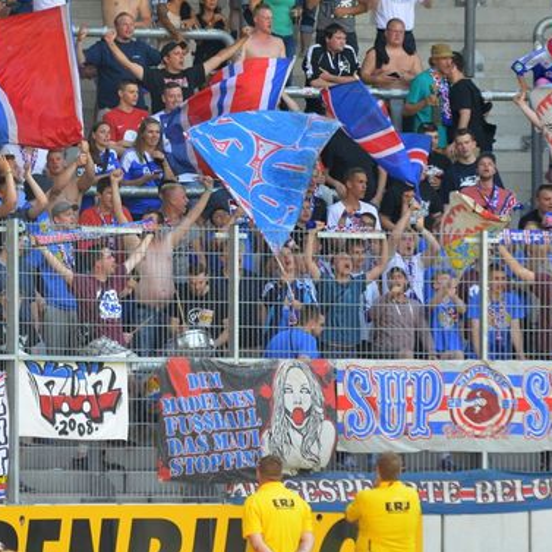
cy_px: 277
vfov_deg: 5.7
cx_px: 307
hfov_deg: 5.7
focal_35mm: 308
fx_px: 5557
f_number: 4
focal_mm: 160
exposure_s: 1/1000
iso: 800
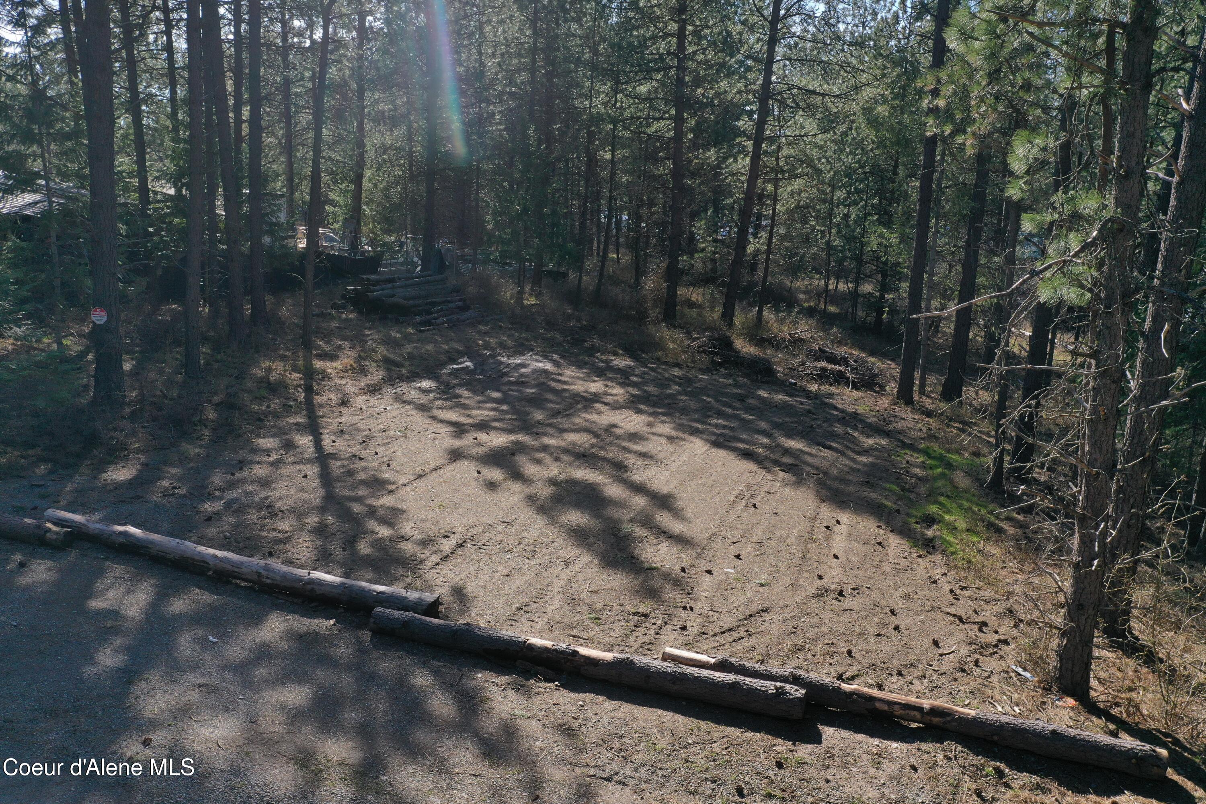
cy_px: 402
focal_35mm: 28
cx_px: 603
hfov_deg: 65.5
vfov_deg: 46.4
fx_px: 938
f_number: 5
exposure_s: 1/320
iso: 100
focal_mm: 10.26
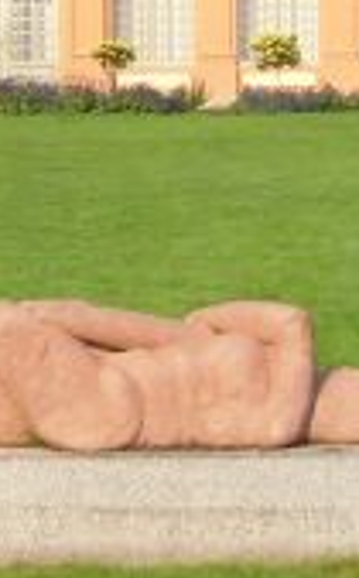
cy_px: -86
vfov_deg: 11.7
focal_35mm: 176
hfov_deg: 7.4
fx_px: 2767
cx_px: -10
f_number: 4.3
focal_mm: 5.8
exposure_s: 1/400
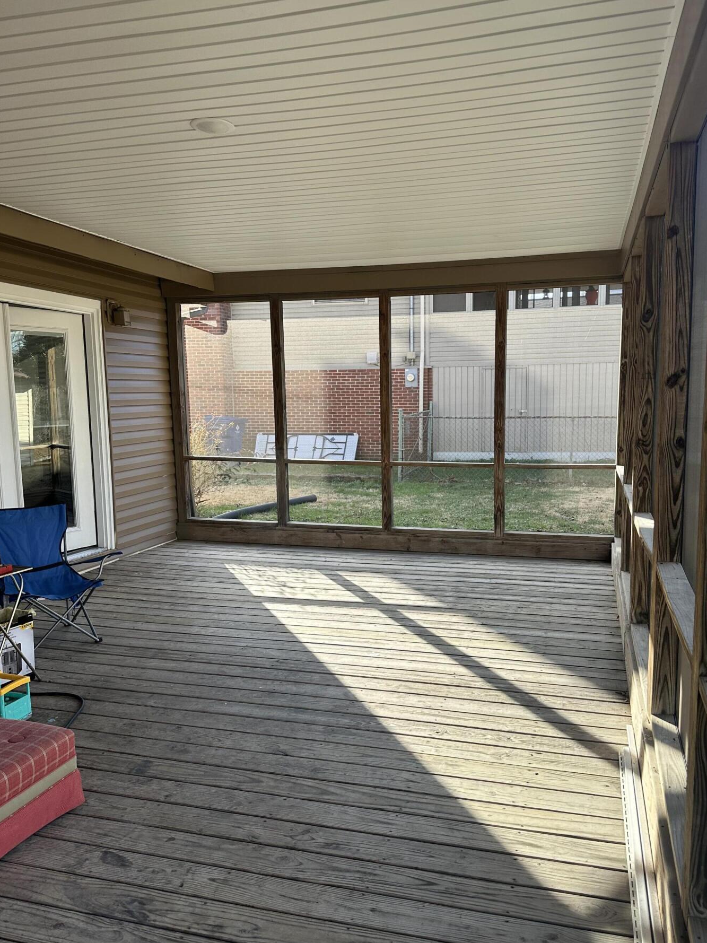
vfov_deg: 65.3
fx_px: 735
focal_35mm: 27
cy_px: 479
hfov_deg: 51.2
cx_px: 395
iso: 80
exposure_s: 1/411
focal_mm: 6.86
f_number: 1.78
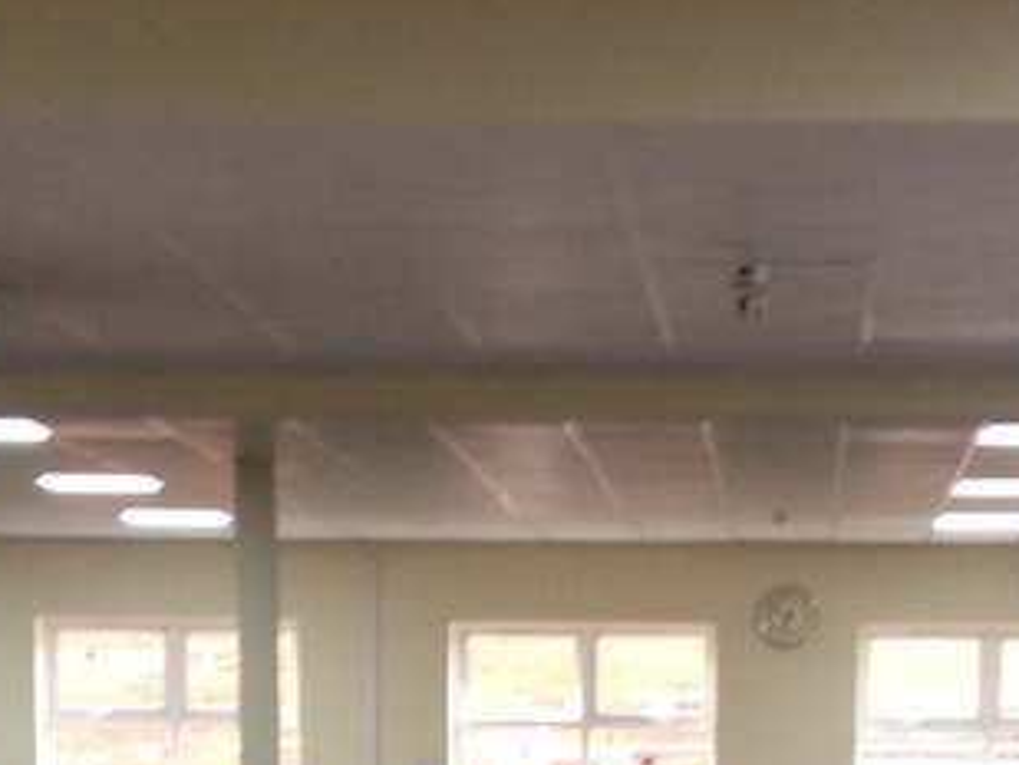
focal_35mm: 136
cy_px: 1398
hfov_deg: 14.5
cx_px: 613
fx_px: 4005
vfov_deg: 10.3
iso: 80
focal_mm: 4.28
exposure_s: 1/20
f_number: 2.4
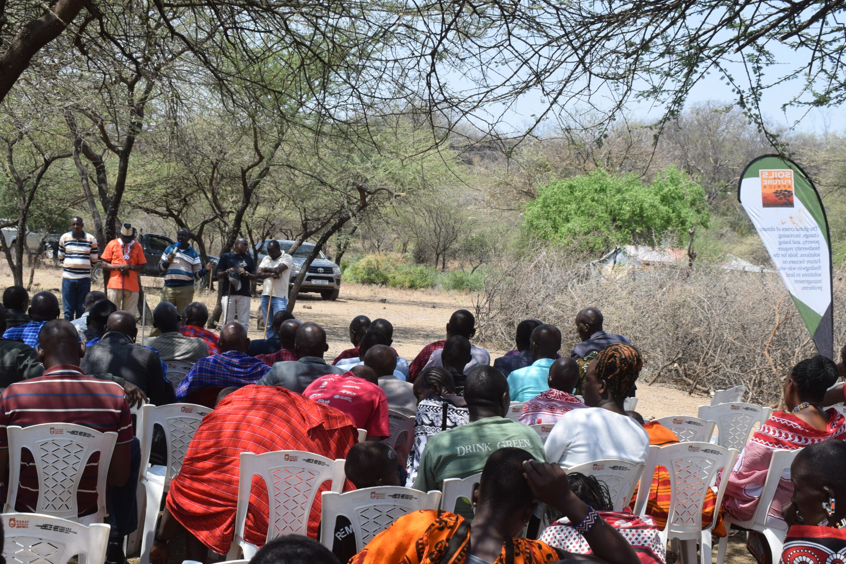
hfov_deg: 39.6
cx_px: 408
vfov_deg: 26.9
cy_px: 354
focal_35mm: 50
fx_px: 1175
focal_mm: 26
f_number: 8
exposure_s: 1/250
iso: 200
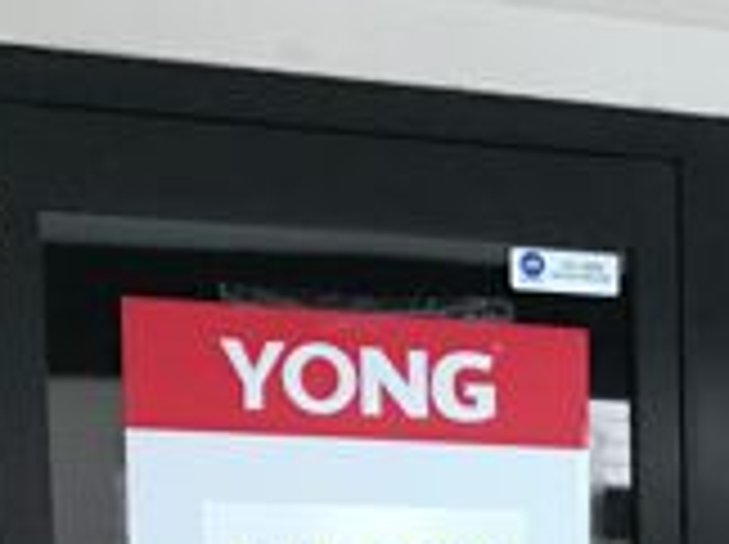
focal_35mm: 95
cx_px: 819
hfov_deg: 19.7
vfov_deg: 14.2
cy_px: 886
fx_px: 1998
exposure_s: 1/5
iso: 100
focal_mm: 3.99
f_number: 1.8
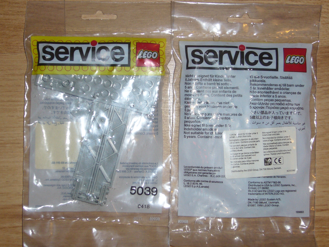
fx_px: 713
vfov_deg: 19.6
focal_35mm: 75
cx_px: 164
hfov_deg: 26.0
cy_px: 124
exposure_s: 1/30
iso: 100
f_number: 3.6
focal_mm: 9.9
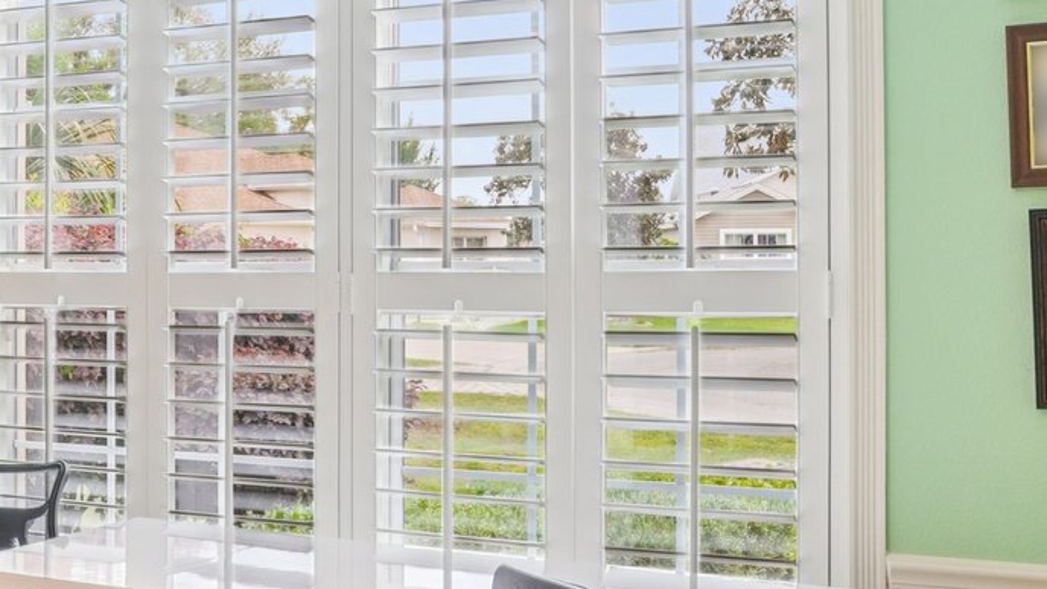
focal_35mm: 53
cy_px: 224
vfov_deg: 22.6
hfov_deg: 37.0
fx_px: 1471
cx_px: 134
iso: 320
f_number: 8
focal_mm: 17
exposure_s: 1/30
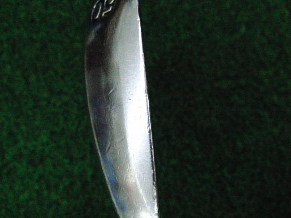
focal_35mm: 37
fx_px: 311
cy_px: 109
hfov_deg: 50.1
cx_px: 146
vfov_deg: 38.7
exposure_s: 1/800
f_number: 3.6
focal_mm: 6.42
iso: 3200
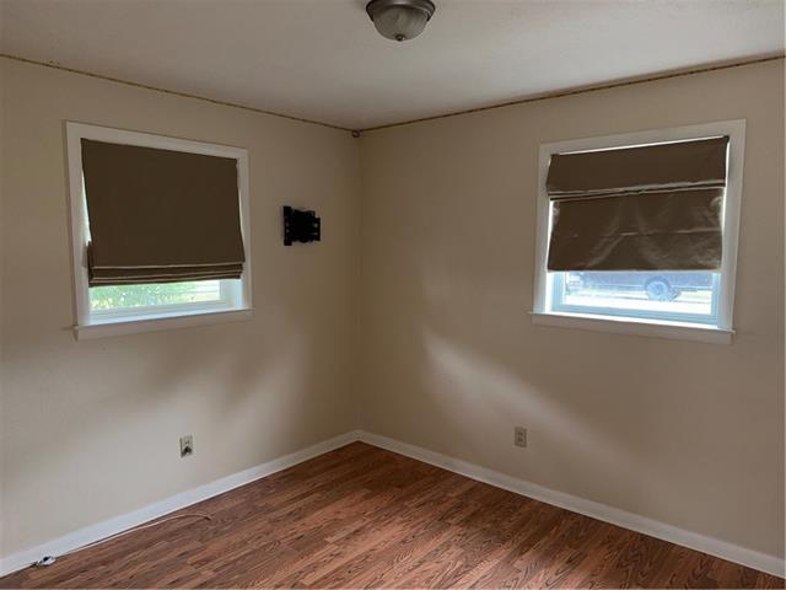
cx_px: 393
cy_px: 295
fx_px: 545
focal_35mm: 24
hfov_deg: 71.6
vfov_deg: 56.8
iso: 64
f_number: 1.78
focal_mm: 6.76
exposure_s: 1/17
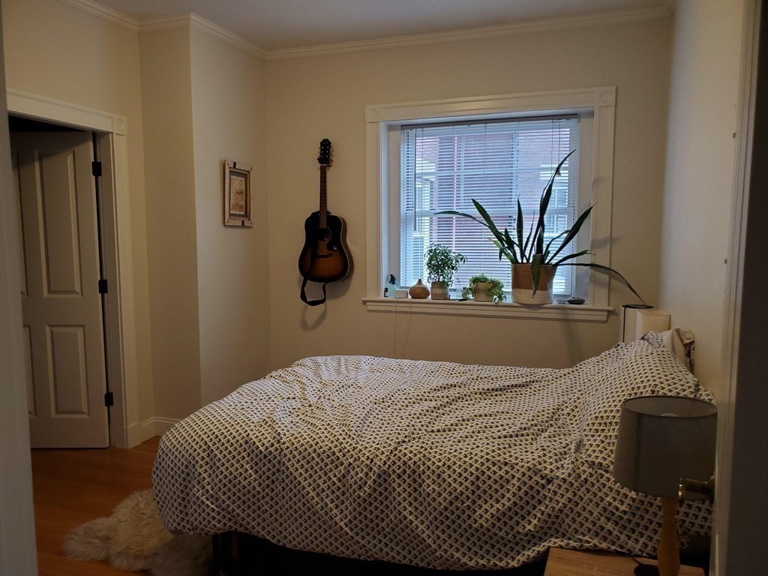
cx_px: 384
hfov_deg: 67.3
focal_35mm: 26
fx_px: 577
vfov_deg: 53.1
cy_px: 288
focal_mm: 4.3
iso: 200
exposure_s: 1/39
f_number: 2.4
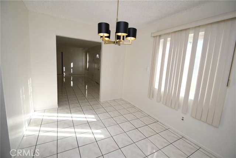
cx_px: 118
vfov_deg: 77.4
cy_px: 79
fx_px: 98
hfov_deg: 100.4
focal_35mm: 15
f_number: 4
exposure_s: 1/100
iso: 100
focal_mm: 10
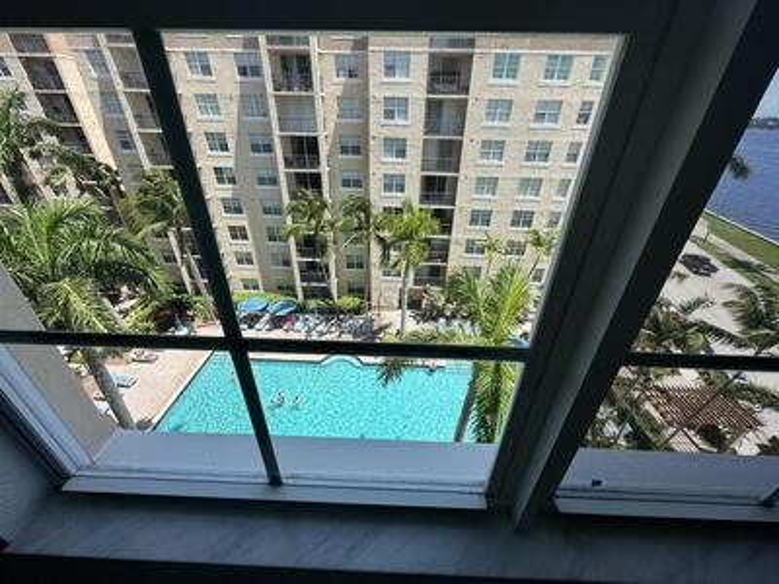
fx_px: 315
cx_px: 390
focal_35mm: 14
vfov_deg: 85.7
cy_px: 292
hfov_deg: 102.1
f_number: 2.2
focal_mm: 2.22
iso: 50
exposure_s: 1/1715
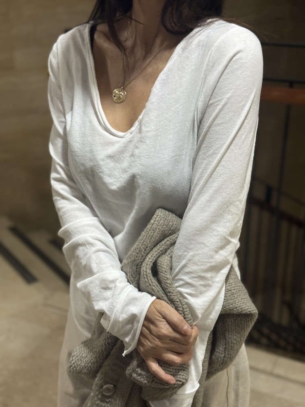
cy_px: 204
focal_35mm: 48
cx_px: 152
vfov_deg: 39.7
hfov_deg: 30.3
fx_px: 564
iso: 125
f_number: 1.78
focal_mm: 6.76
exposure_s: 1/60
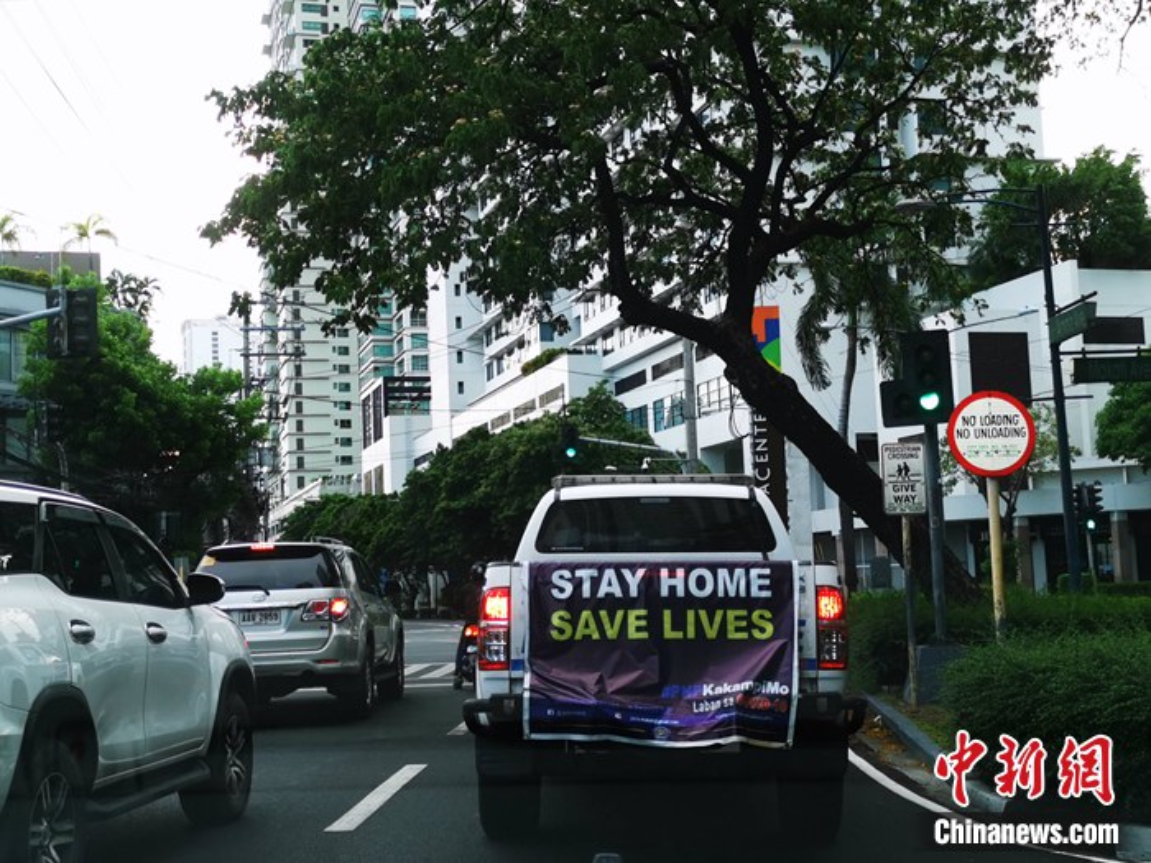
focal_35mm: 45
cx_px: 576
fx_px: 1496
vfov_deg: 32.2
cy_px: 432
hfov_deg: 42.1
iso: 50
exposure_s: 1/193
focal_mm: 5.58
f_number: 1.8
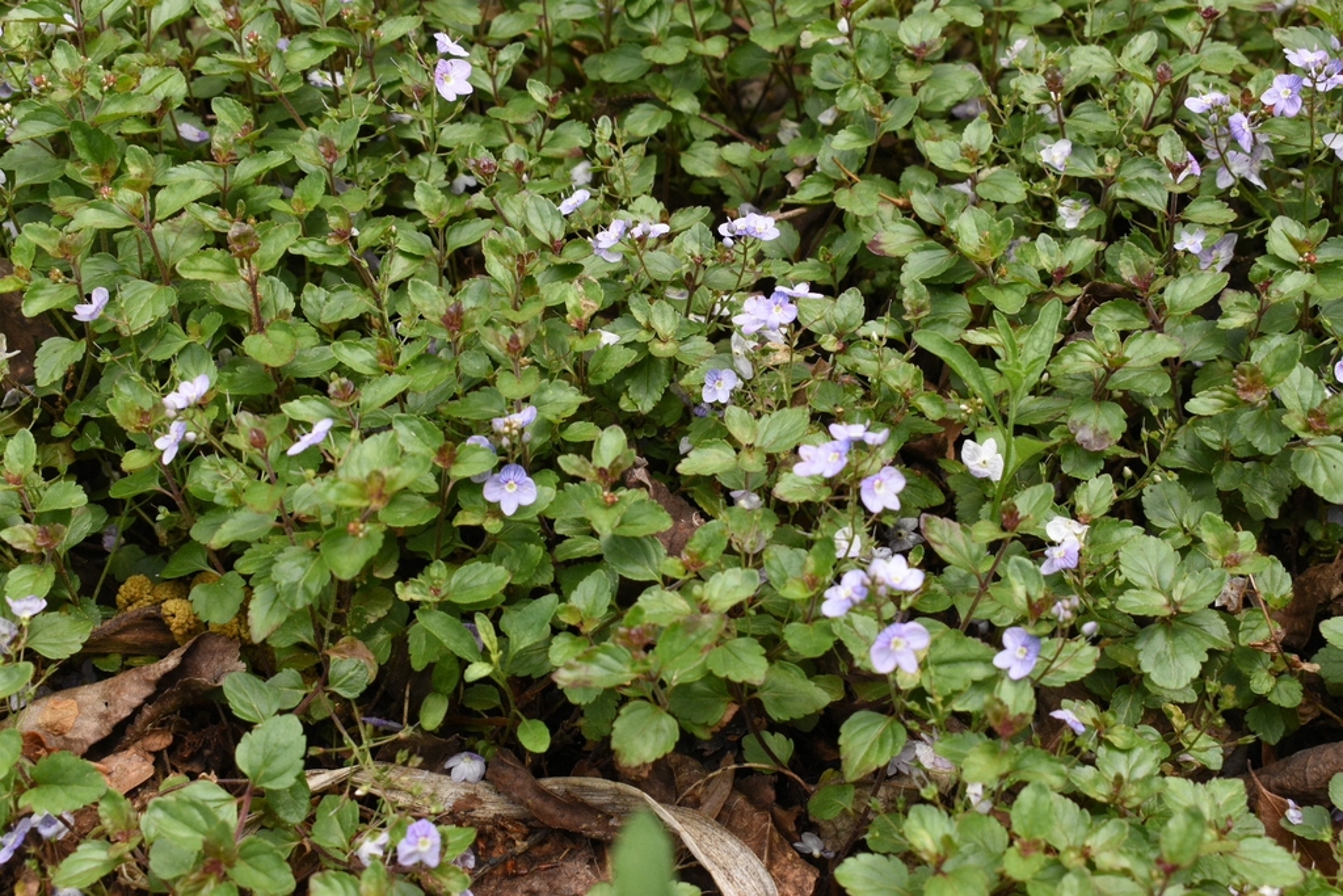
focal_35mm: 52
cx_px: 672
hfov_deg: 37.8
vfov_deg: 25.8
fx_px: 1959
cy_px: 448
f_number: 9
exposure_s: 1/1250
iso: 1250
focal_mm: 35
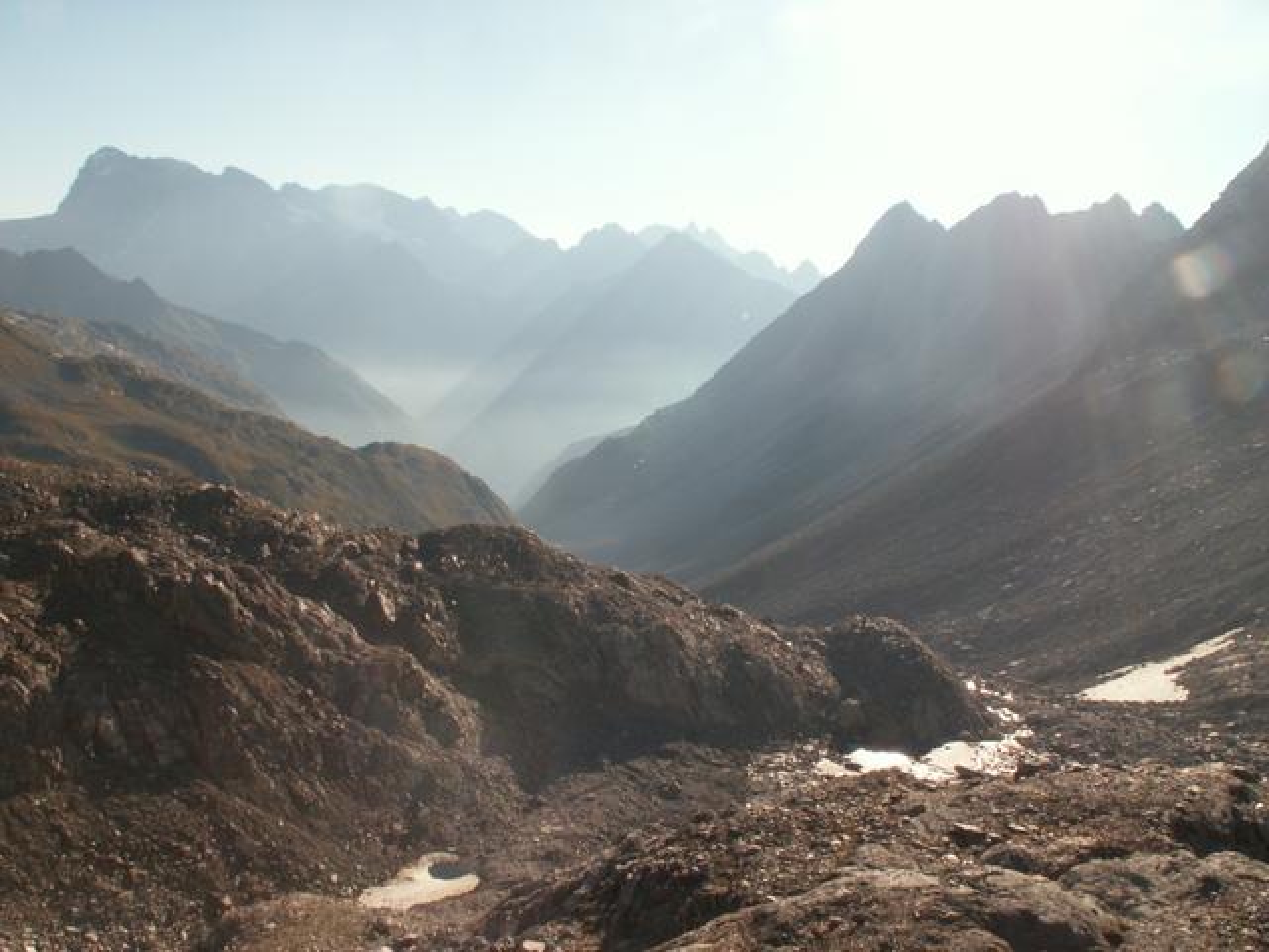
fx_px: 1283
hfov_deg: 52.6
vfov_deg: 40.7
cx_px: 634
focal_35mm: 35
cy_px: 476
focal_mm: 5.86
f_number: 7.1
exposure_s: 1/200
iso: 50
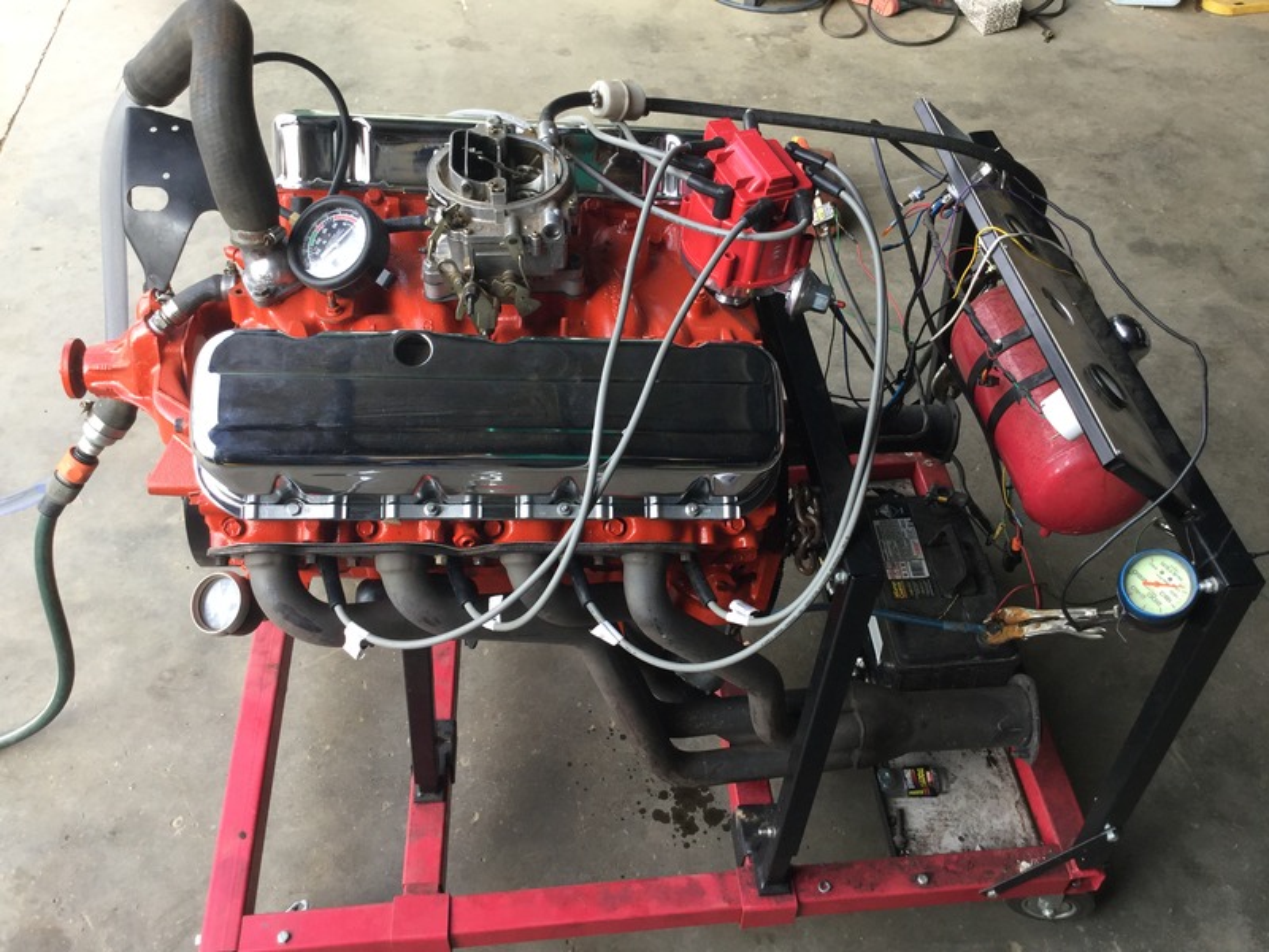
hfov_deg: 58.4
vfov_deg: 45.4
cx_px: 634
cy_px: 476
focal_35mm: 31
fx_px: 1136
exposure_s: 1/100
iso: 50
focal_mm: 3.3
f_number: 2.4
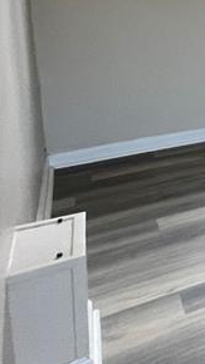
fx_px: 483
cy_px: 16
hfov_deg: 10.9
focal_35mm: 50
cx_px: 641
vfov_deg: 37.7
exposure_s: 1/120
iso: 160
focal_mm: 1.57
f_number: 1.8
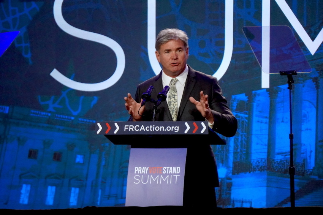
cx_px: 162
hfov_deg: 6.5
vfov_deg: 4.4
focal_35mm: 315
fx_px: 2825
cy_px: 108
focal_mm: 210
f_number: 6.3
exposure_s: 1/160
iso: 6400
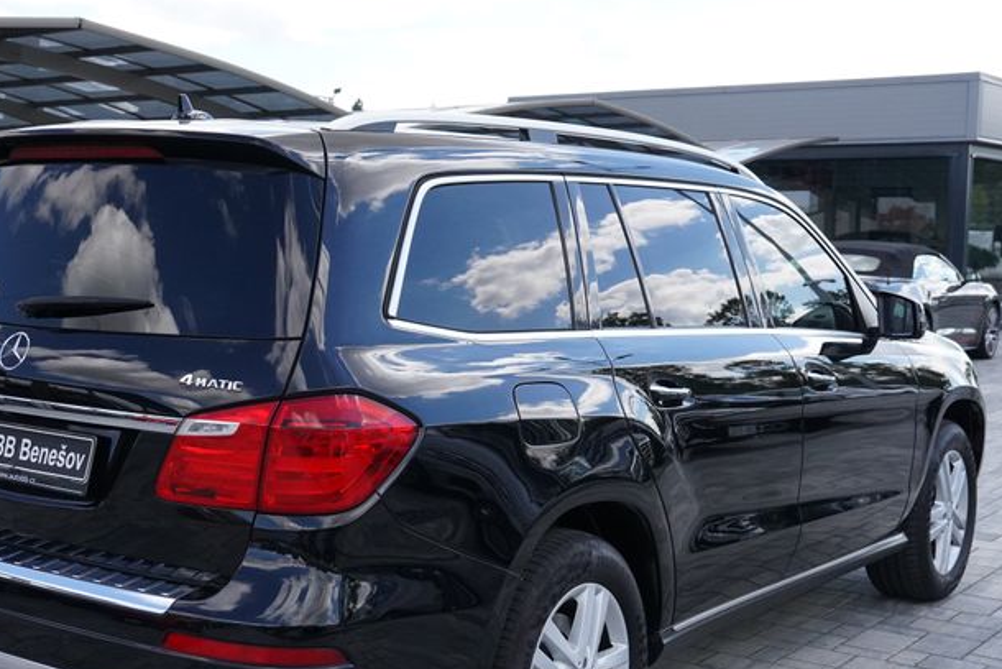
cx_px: 335
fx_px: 1448
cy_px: 379
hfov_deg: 37.8
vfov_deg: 26.0
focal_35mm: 52
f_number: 5
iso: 4000
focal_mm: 31
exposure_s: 1/8000
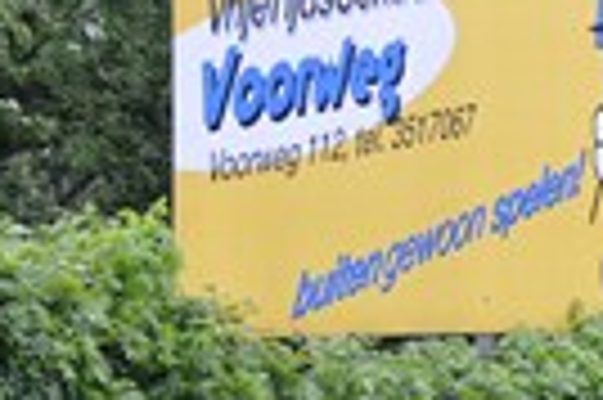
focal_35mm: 703
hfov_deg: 2.9
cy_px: 254
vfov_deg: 2.0
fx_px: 11765
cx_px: 657
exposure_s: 1/80
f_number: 5.6
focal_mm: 105
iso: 400
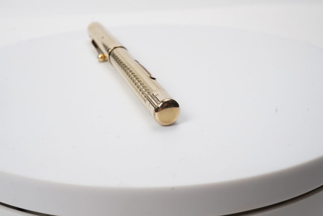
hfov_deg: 43.6
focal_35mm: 45
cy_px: 108
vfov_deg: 29.9
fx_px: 404
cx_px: 162
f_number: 22
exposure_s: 1/100
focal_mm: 30
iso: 500
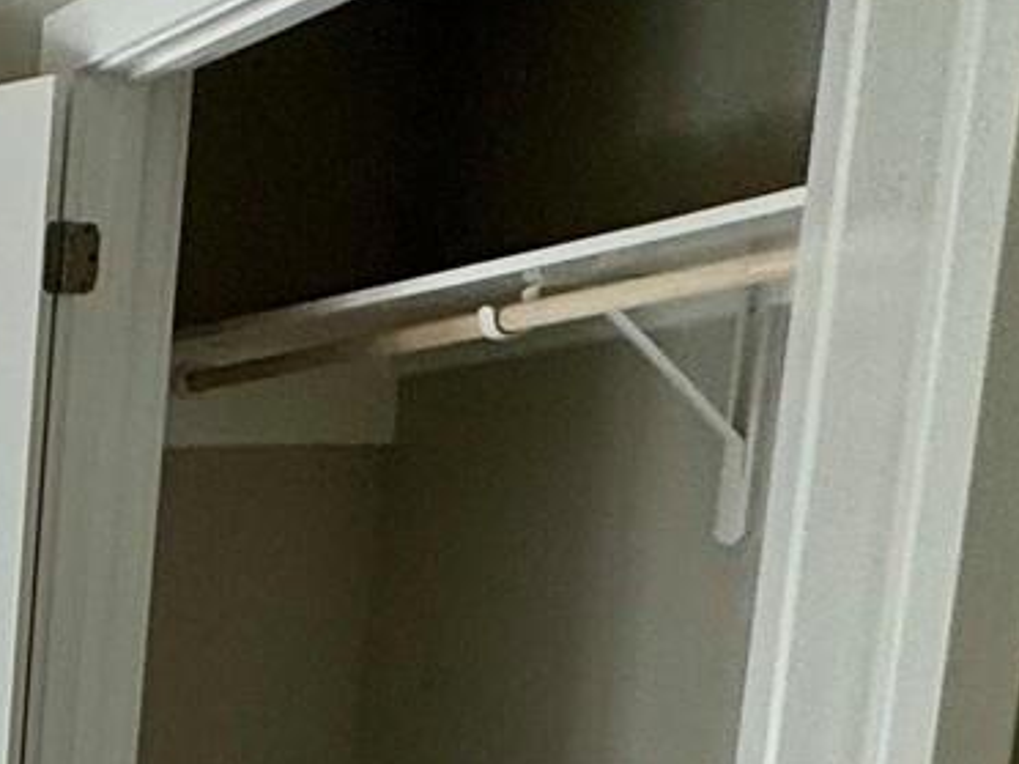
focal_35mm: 77
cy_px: 1013
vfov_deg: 17.8
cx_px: -1183
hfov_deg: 16.6
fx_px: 2267
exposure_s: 1/120
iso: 50
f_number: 2.2
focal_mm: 2.22
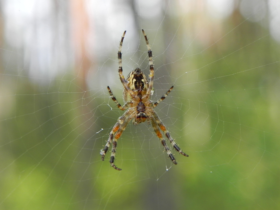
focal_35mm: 105
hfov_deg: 18.7
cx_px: 140
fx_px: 849
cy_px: 105
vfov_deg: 14.1
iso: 160
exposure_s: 1/131
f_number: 4
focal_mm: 18.8
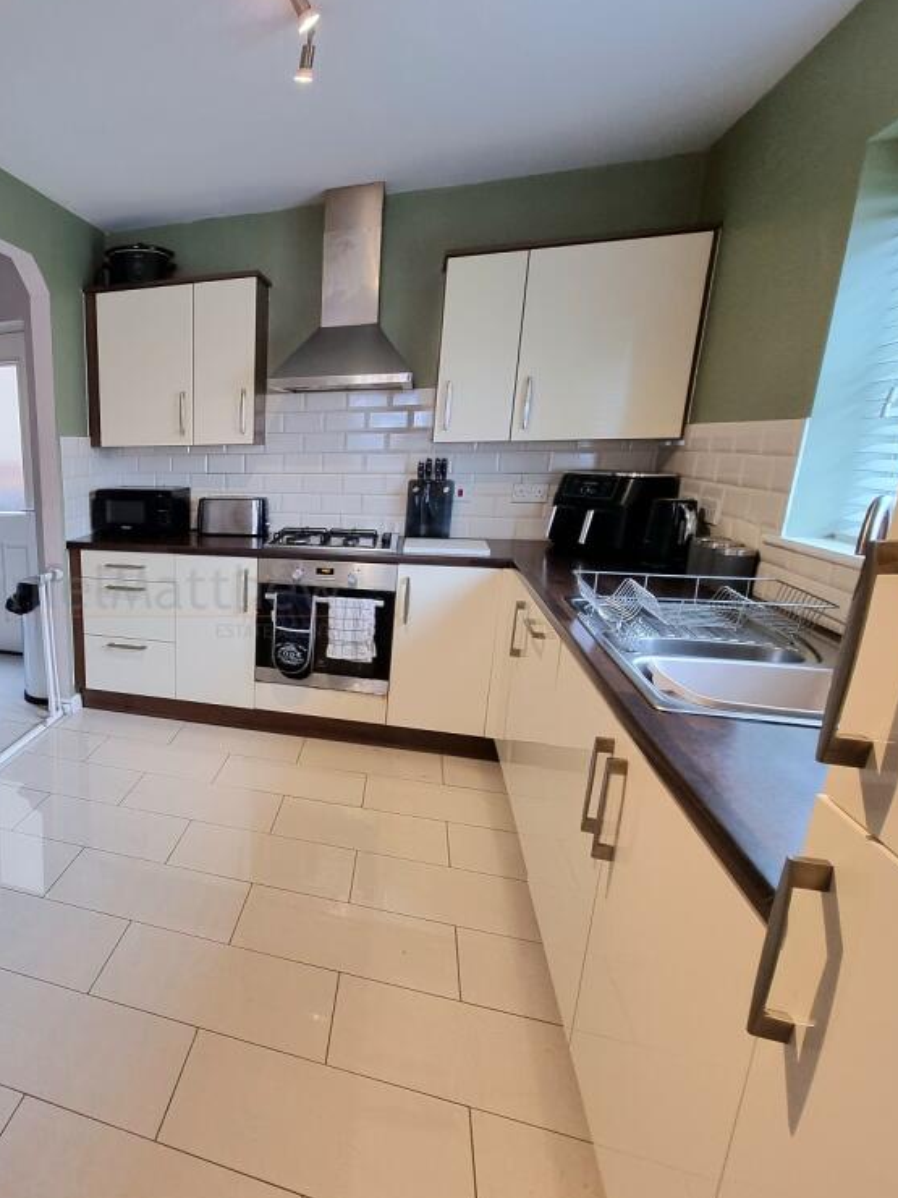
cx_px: 141
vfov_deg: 87.8
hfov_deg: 63.3
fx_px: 623
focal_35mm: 18
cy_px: 601
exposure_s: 1/50
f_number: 2.2
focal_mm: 2.2
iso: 250
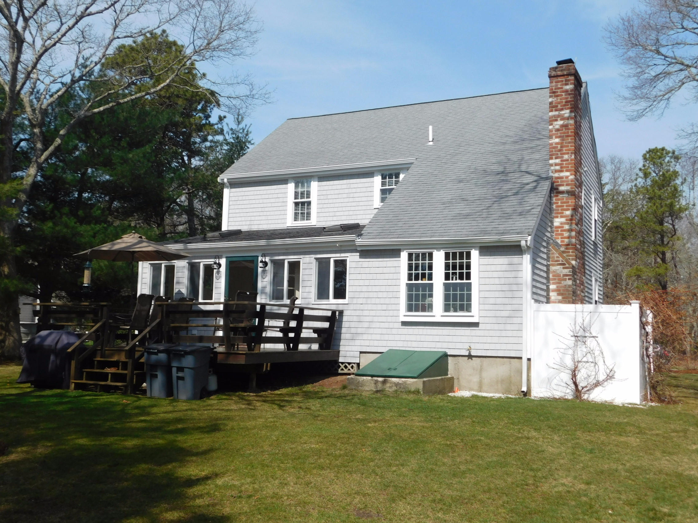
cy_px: 262
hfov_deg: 51.4
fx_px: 726
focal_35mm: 36
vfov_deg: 39.7
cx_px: 349
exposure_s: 1/400
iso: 125
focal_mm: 6.3
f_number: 7
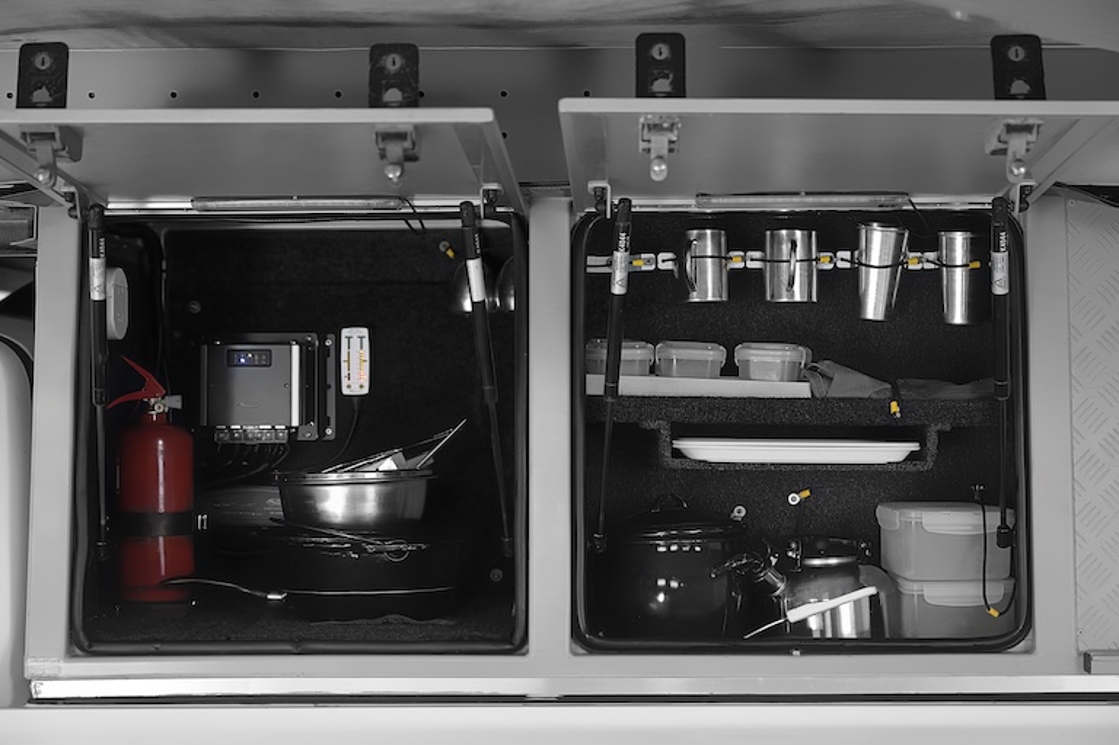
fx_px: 1988
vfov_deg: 21.2
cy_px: 372
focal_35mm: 64
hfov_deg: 31.4
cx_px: 560
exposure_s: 1/80
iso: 1250
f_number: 4
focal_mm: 64
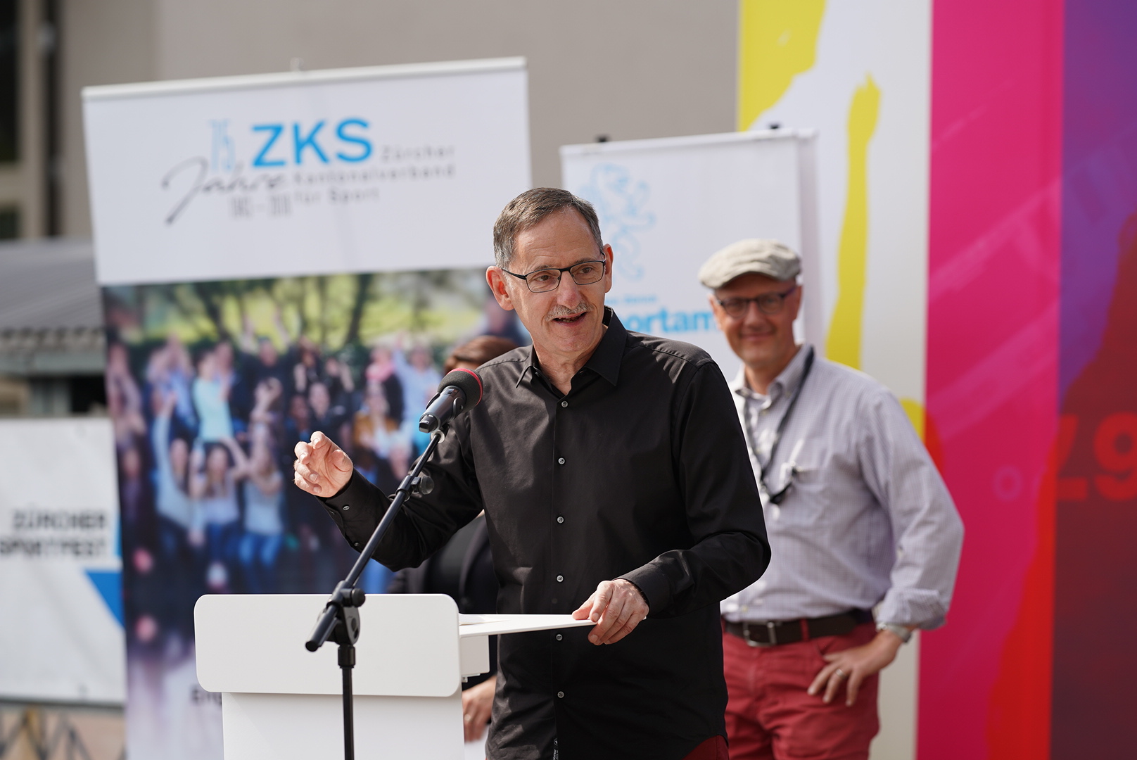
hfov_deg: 15.2
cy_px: 380
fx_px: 4267
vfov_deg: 10.2
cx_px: 568
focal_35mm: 135
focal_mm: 135
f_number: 2.8
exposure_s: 1/1250
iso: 100
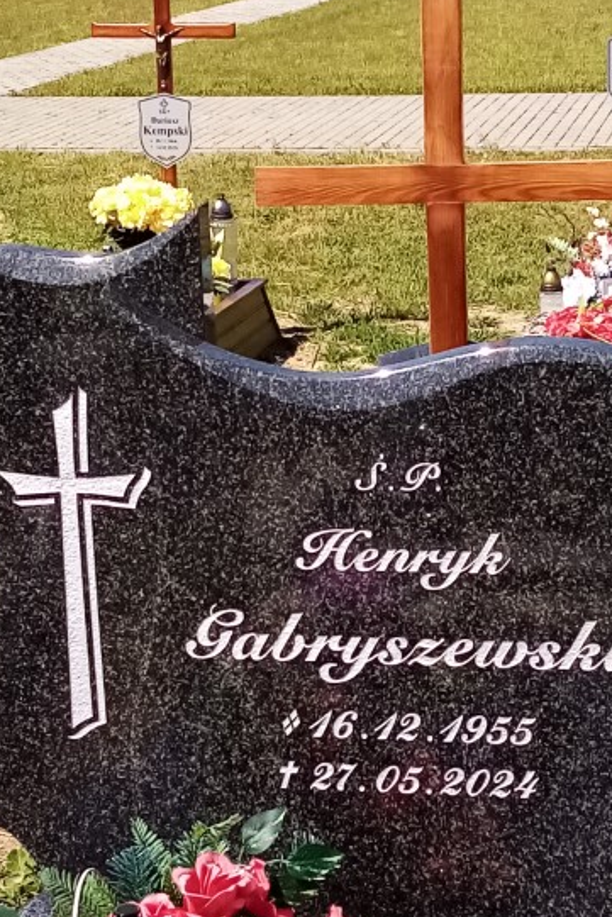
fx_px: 815
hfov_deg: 41.1
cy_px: 507
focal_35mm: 32
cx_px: 305
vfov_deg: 58.6
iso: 105
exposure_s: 1/1258
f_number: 1.8
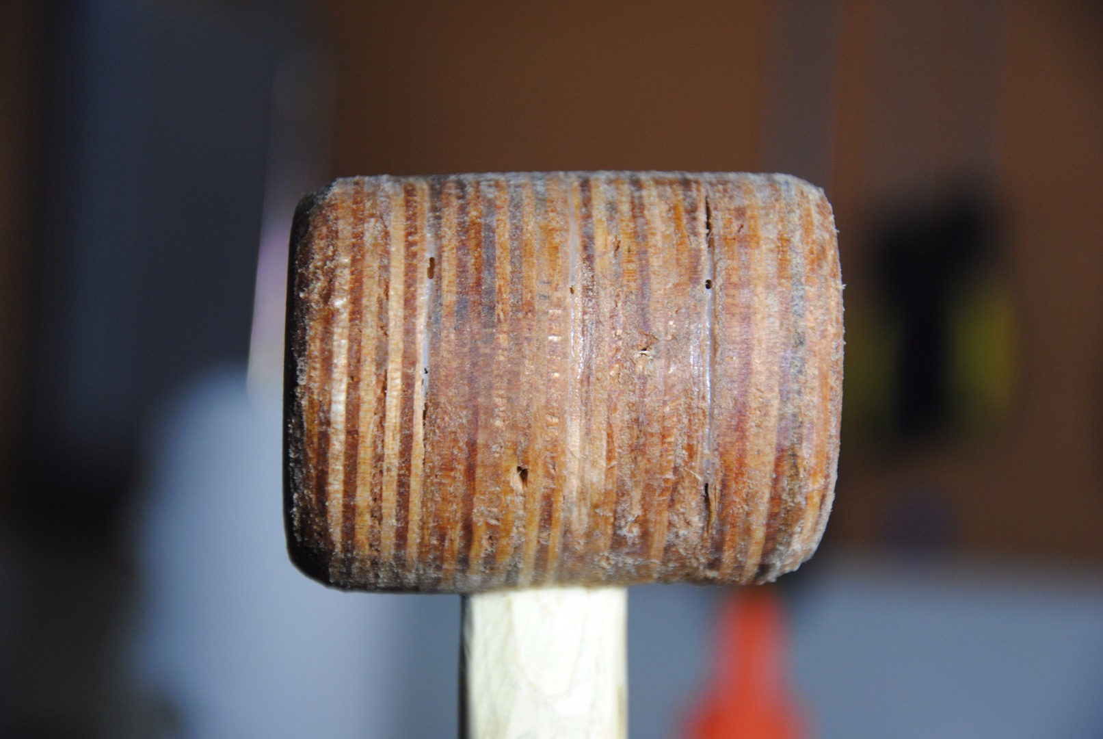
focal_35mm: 138
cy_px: 370
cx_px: 552
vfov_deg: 10.0
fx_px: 4233
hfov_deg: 14.8
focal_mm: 92
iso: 250
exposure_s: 1/125
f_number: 5.6
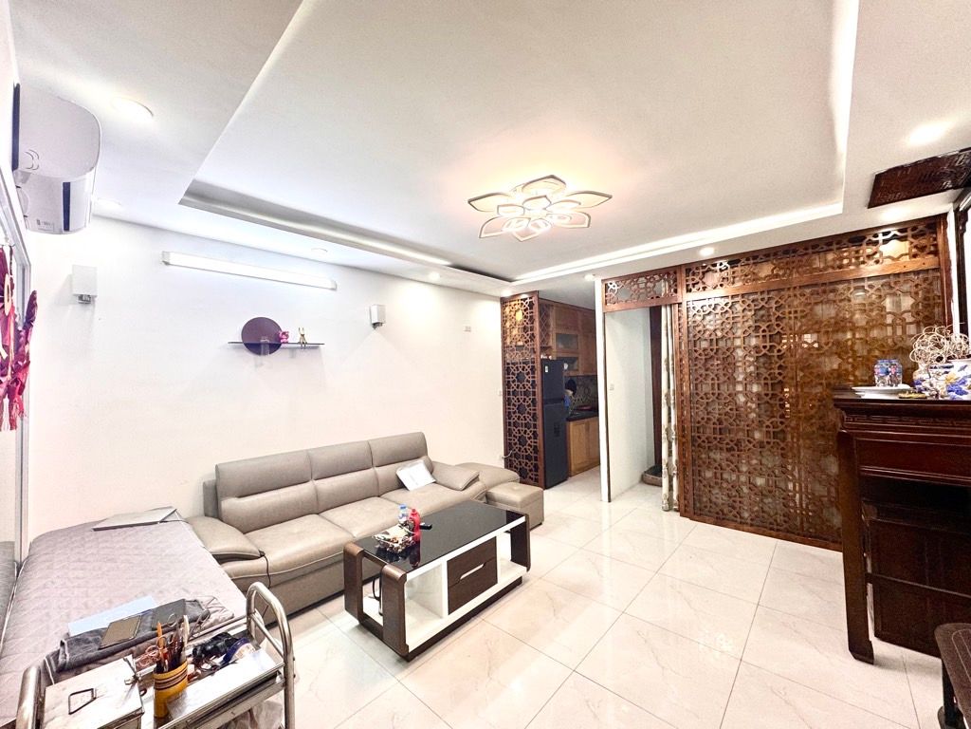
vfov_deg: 85.7
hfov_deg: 102.1
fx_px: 393
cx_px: 486
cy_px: 364
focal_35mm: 14
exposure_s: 1/100
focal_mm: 2.22
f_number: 2.2
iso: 100
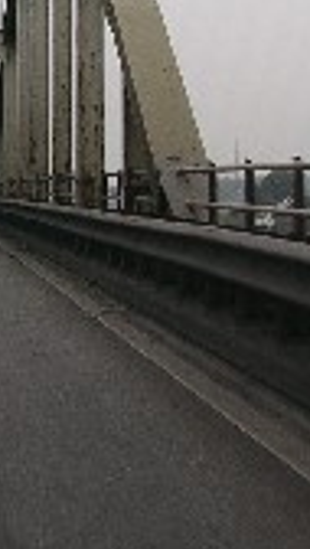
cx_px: -165
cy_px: 3
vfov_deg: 15.8
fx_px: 1936
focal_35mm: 133
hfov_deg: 8.9
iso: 50
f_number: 6.3
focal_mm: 8.9
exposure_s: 1/99.8
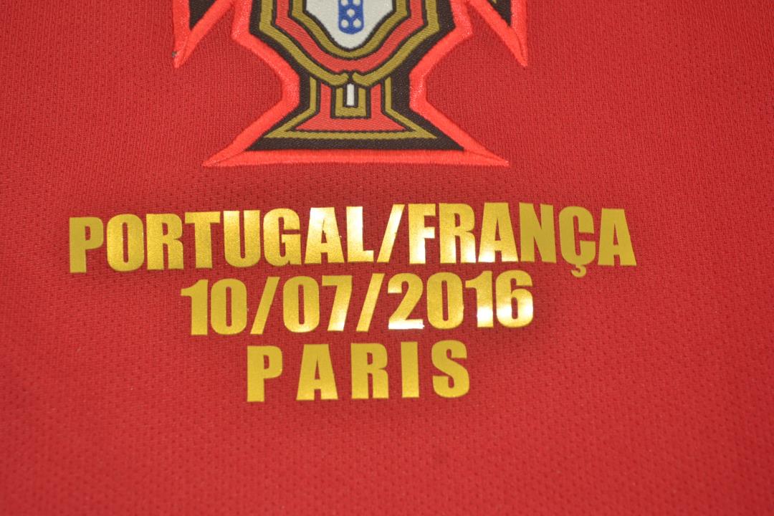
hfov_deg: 31.9
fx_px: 1354
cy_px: 258
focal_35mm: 63
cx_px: 387
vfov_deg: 21.6
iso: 200
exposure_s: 1/60
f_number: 5.3
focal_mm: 42
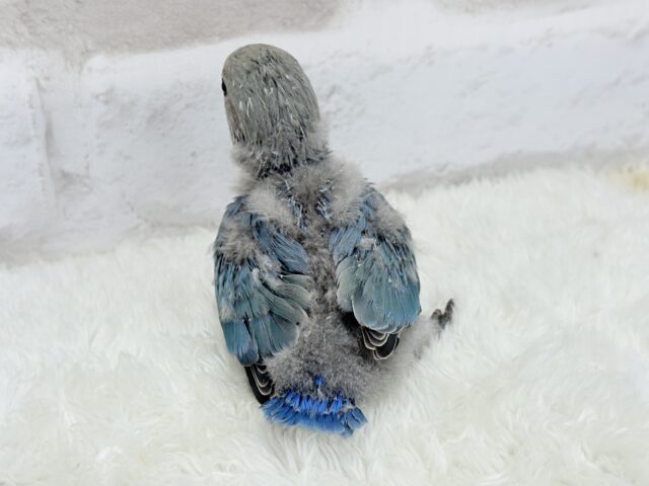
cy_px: 243
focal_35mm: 52
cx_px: 324
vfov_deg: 28.0
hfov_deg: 36.8
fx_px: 975
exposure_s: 1/100
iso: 64
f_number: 1.6
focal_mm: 5.96
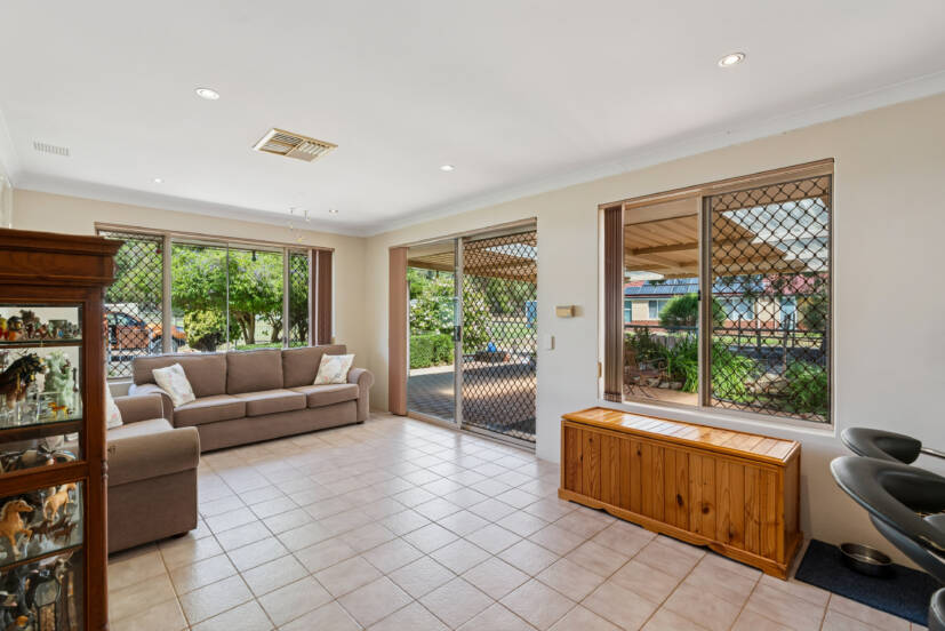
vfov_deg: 73.8
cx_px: 472
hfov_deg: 96.7
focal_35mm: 16
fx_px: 420
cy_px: 316
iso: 1000
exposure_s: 1/125
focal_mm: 16
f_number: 8
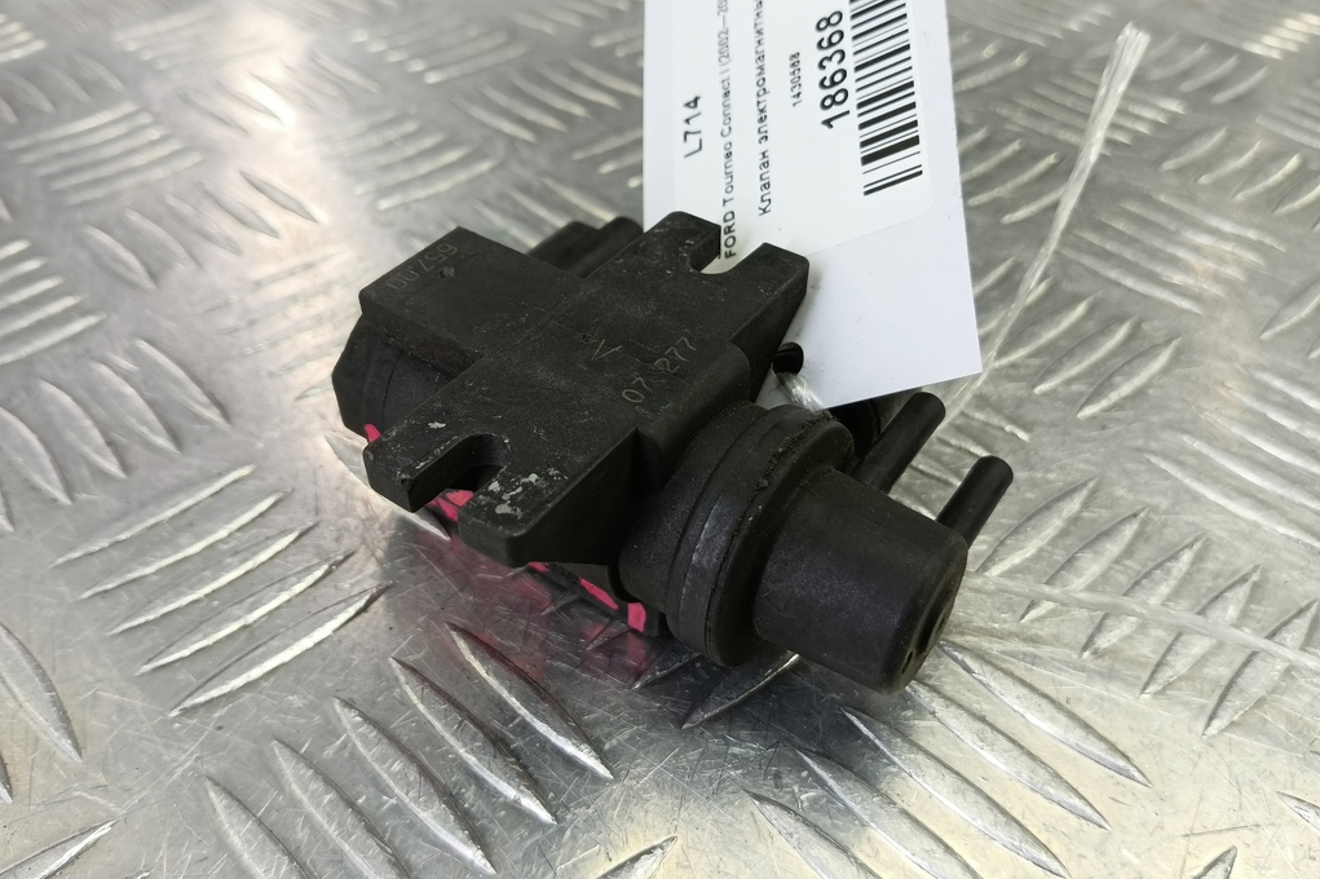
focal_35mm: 24
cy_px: 416
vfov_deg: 53.1
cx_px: 659
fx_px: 880
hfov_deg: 73.8
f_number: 1.6
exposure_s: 1/50
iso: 126
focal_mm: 4.11
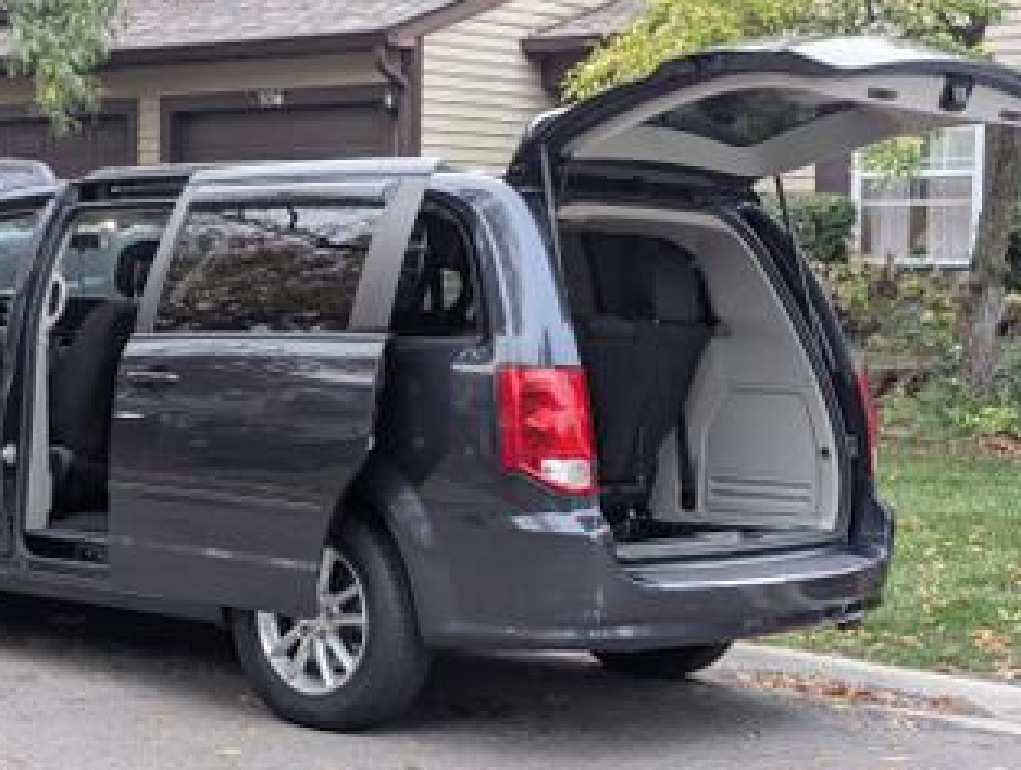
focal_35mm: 77
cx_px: 382
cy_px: 365
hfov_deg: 25.2
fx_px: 2275
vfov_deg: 19.2
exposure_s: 1/45.7
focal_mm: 6.81
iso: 350
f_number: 1.85
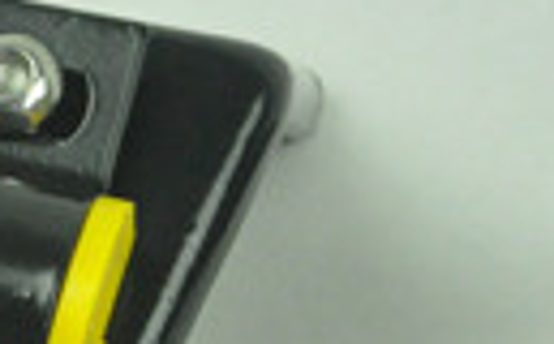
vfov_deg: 3.7
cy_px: 636
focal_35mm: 349
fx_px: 5258
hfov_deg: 5.8
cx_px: -786
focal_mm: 42
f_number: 6.3
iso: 3200
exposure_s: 1/400
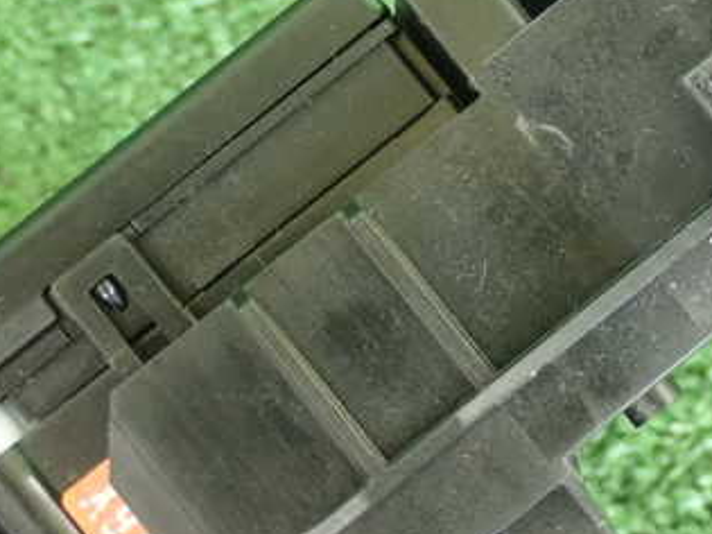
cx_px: 628
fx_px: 2077
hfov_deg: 19.1
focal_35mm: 101
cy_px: 115
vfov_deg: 14.6
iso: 1600
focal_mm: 9.61
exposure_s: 1/50
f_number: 3.4
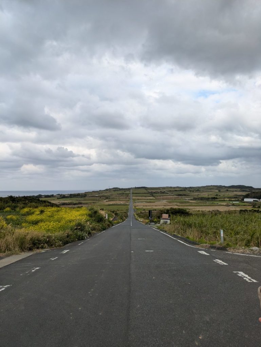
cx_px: 130
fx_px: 251
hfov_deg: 54.9
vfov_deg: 69.4
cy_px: 174
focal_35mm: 25
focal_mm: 5.43
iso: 49
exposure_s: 1/1481
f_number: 1.89
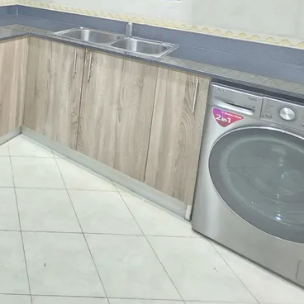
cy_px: 11
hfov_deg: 44.2
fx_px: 298
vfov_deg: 46.6
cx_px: -14
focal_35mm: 30
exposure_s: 1/33.3
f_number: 1.9
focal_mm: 2.2
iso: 1000
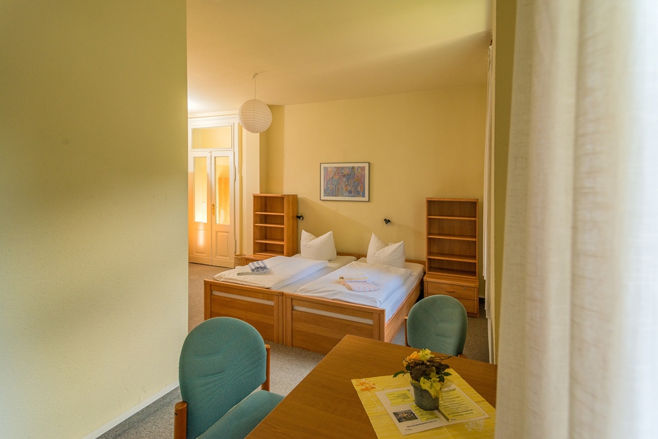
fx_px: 311
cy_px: 220
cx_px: 329
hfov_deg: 93.3
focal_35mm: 17
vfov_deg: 70.5
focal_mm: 17
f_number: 5.6
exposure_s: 1/60
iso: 400
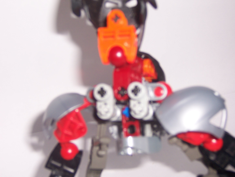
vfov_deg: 24.4
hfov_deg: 32.2
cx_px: 118
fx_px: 407
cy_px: 88
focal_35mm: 60
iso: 80
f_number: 4
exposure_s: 1/90
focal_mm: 10
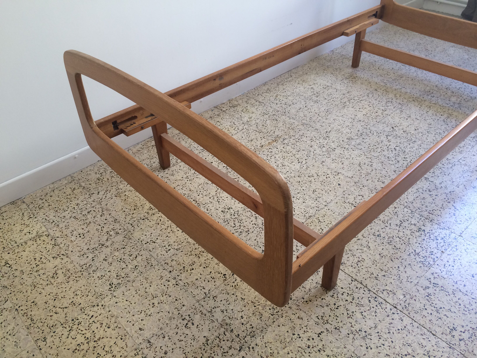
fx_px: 400
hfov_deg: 61.7
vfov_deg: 48.2
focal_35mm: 29
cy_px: 179
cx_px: 238
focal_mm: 4.15
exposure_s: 1/33
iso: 40
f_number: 2.2
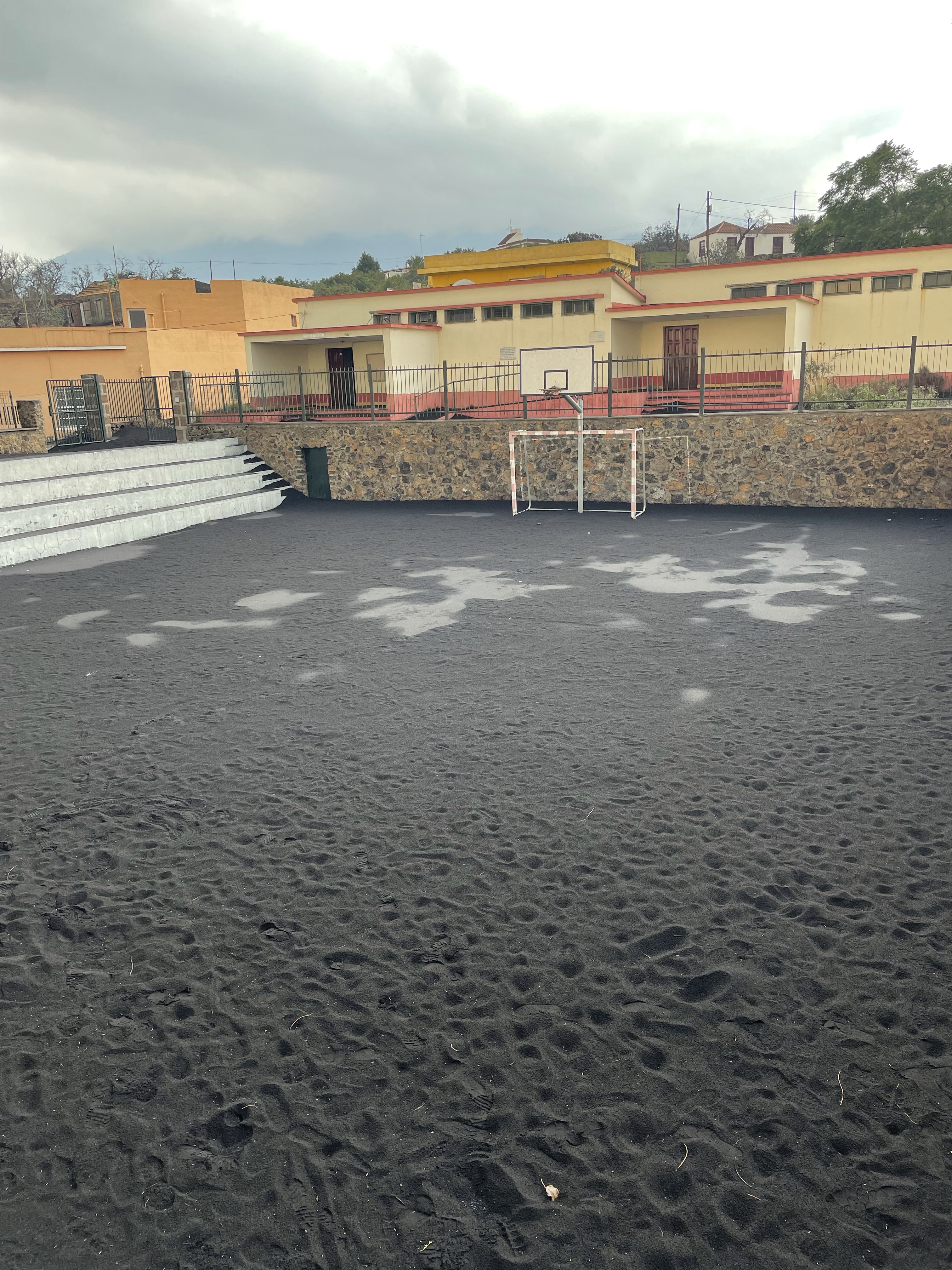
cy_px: 635
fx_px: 953
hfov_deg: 53.1
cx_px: 476
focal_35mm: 26
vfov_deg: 67.3
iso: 32
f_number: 1.6
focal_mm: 4.2
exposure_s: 1/121
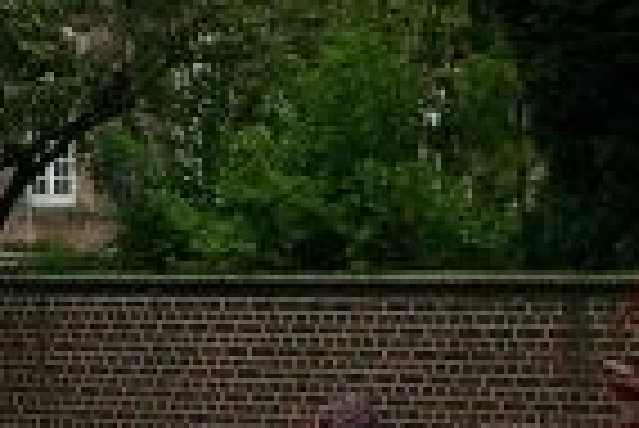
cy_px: -387
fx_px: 3536
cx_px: -585
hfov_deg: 9.7
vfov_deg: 6.7
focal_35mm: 199
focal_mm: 7.13
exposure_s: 1/360
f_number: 4
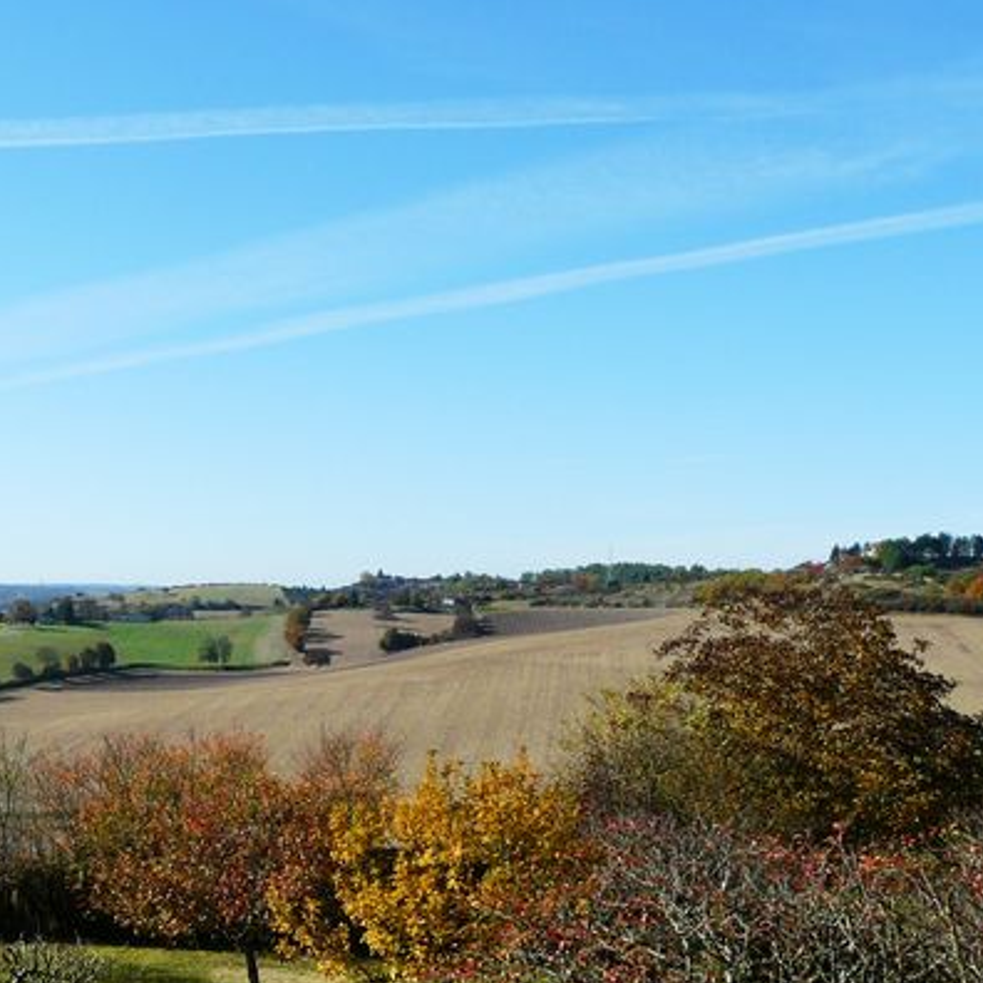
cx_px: 109
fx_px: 1606
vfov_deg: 33.8
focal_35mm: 50
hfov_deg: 32.4
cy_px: 643
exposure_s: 1/400
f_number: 5.6
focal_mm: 4.6
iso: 100
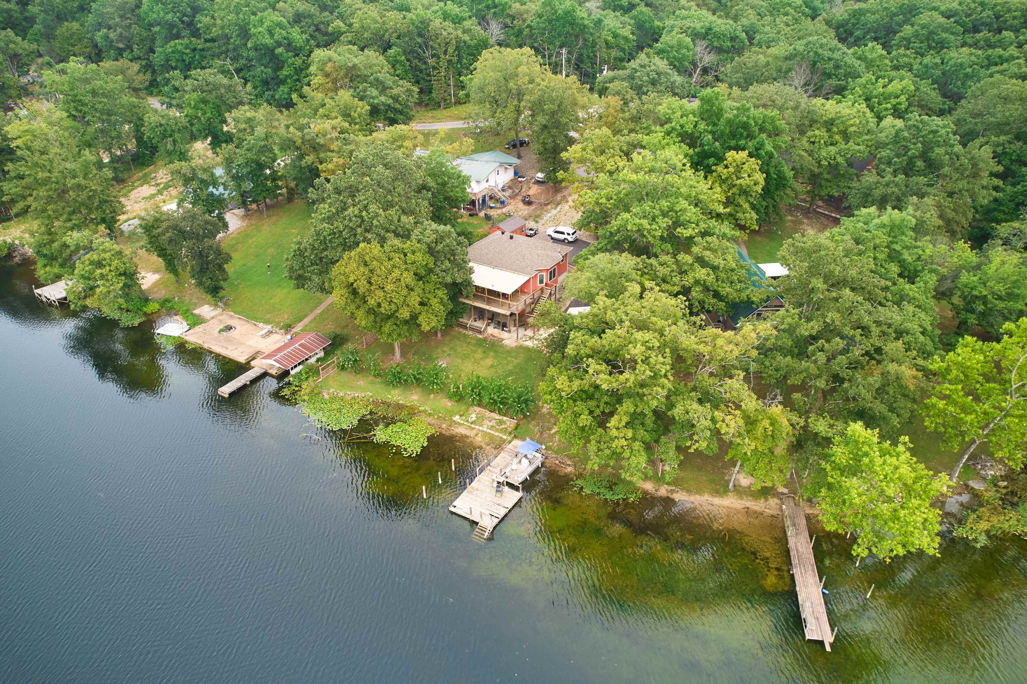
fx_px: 656
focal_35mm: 23
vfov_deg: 55.1
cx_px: 502
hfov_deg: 76.1
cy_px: 347
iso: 100
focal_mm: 8.38
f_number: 2.8
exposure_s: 1/160
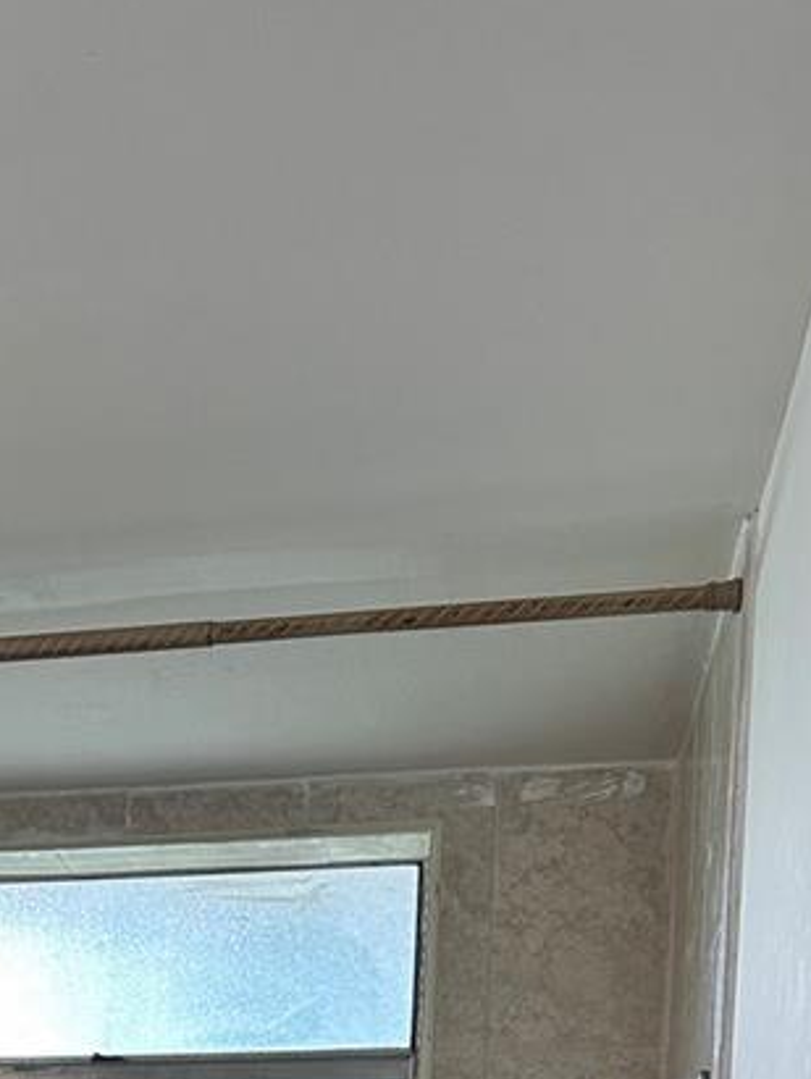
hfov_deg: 20.1
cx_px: -81
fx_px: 2183
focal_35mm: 70
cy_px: 1541
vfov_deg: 23.3
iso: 200
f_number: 1.78
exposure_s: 1/120
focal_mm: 6.86
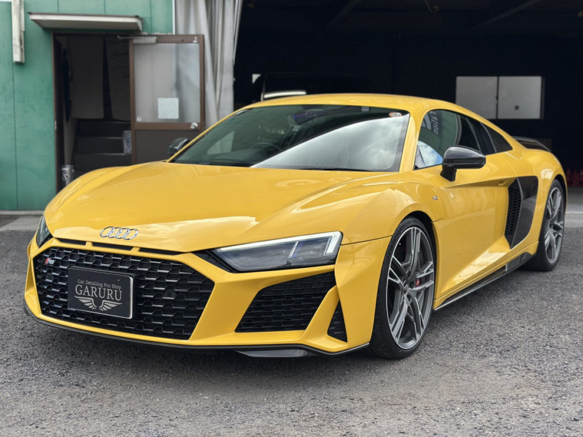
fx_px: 808
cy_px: 218
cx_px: 292
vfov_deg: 30.3
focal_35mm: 48
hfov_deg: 39.7
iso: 100
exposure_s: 1/3058
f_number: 1.78
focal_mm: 6.86
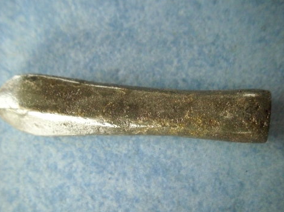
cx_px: 138
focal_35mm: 33
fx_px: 271
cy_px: 104
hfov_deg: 55.4
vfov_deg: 42.9
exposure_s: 1/60
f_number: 2.8
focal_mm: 6.2
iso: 400
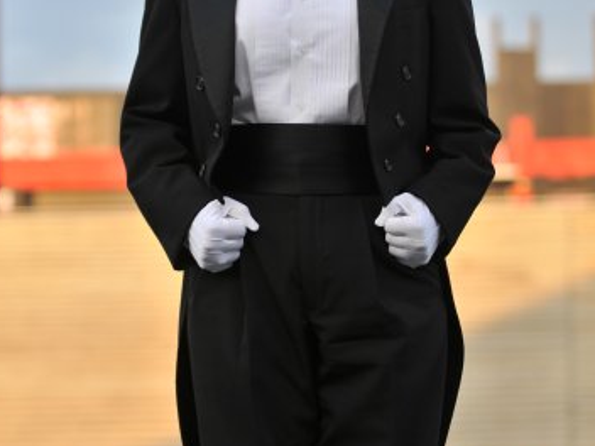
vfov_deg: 8.6
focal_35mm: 172
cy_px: 112
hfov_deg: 11.5
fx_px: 2956
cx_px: 288
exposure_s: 1/1000
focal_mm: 70
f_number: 2.8
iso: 200
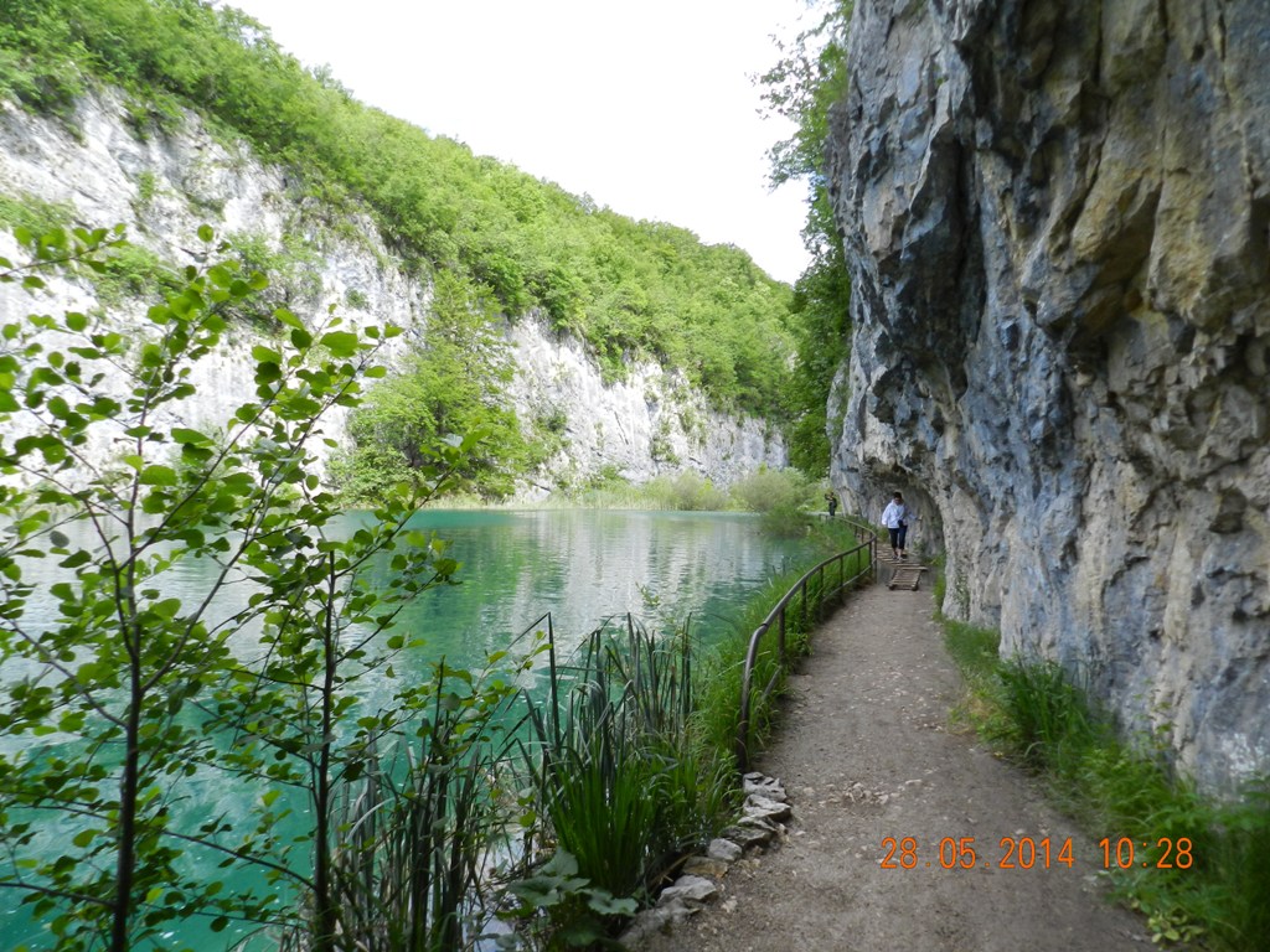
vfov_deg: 58.9
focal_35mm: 23
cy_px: 476
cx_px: 635
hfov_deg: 73.9
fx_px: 844
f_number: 3.4
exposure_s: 1/500
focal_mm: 4
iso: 160
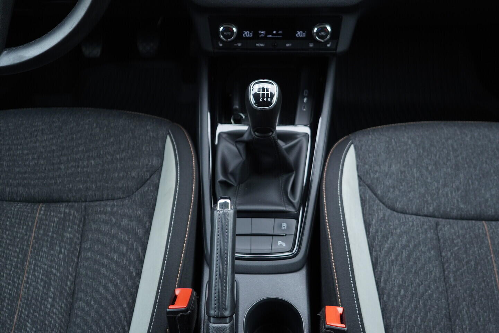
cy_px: 166
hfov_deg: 53.1
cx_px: 250
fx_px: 499
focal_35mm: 36
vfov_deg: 36.9
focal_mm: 24
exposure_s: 1/40
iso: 320
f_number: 2.8
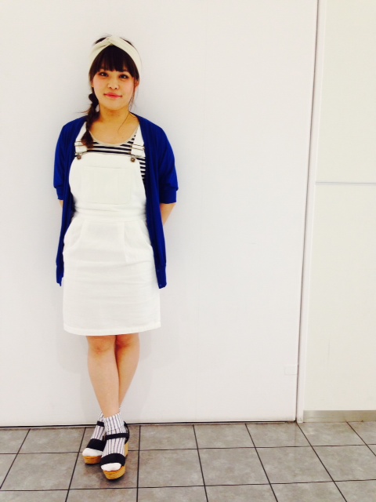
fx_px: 478
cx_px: 188
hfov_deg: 42.9
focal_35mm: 33
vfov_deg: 55.4
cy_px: 251
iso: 125
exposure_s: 1/20
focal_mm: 4.12
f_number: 2.4
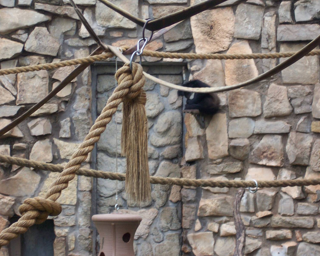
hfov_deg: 14.0
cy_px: 128
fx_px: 1307
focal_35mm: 138
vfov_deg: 11.2
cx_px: 169
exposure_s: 1/125
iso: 140
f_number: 4.8
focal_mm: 22
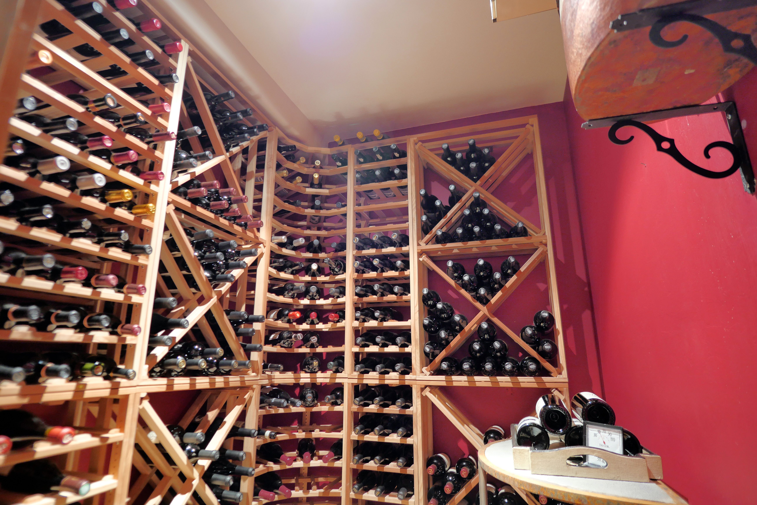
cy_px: 252
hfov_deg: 90.0
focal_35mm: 18
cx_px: 378
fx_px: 378
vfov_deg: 67.4
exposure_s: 1/1.6
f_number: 1.7
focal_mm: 9
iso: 800
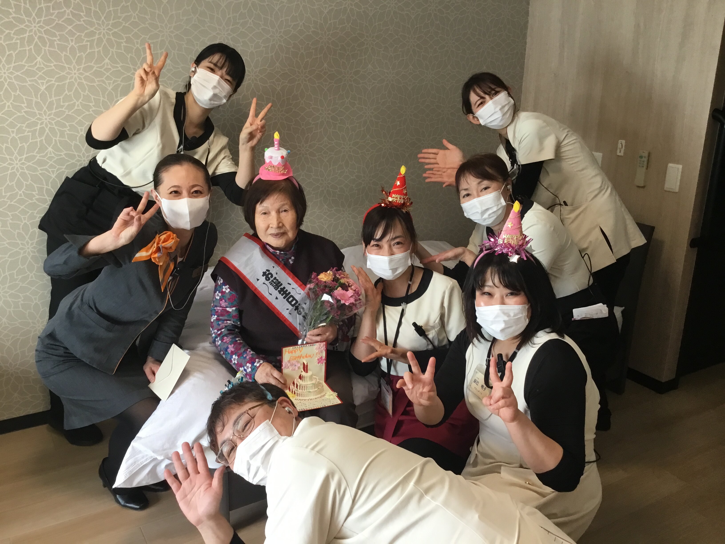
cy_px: 272
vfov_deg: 45.4
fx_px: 649
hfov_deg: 58.4
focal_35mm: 31
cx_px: 362
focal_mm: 3.3
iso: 40
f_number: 2.4
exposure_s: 1/30
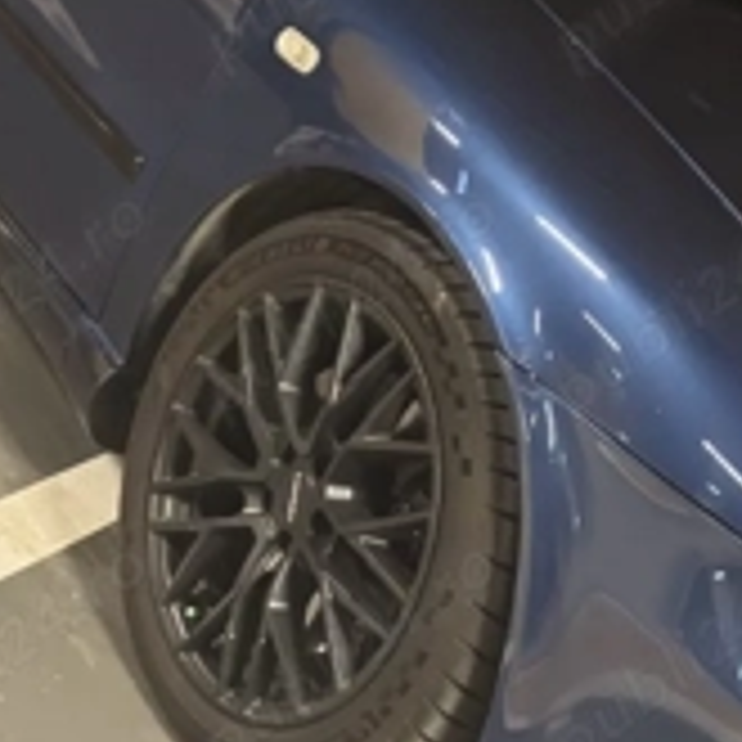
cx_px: 90
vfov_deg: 16.9
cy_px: 9
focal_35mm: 101
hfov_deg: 17.0
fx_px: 2449
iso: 800
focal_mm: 6.76
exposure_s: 1/33
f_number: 1.78
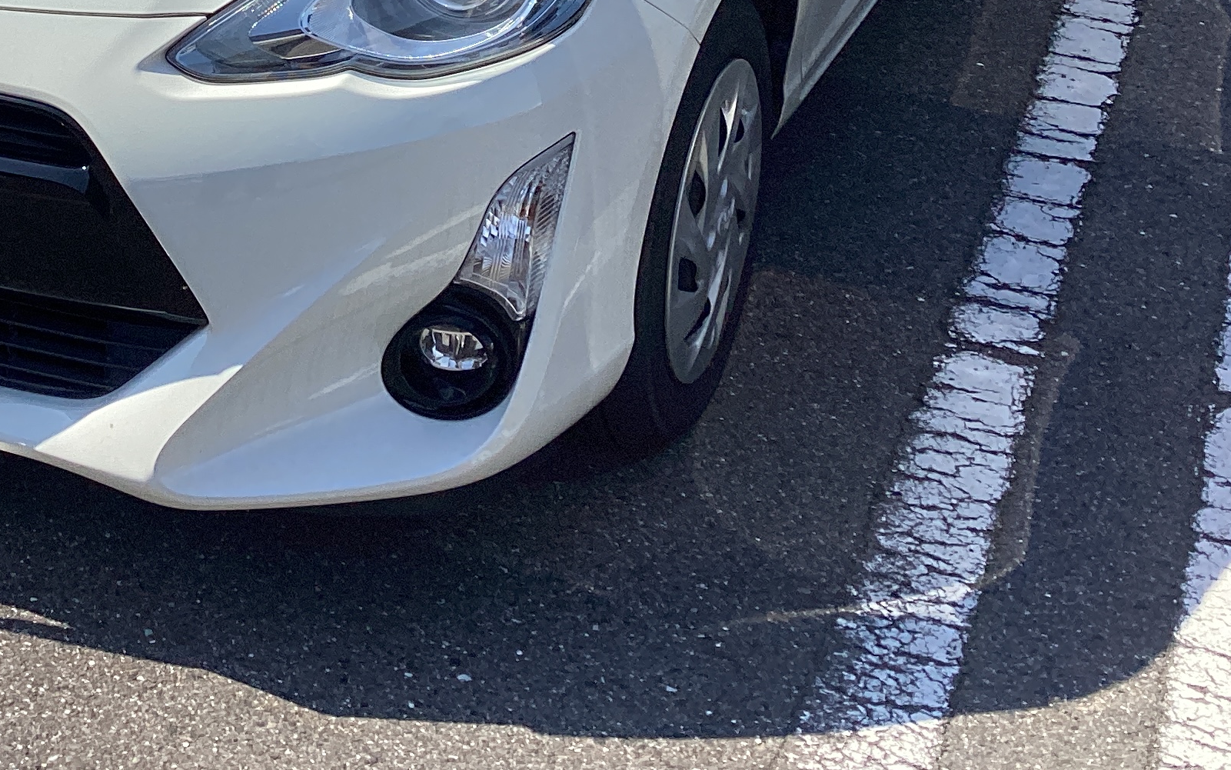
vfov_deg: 18.4
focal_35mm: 67
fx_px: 2248
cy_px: -162
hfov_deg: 29.9
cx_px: 251
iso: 25
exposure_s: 1/1812
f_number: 2.4
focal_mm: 3.3
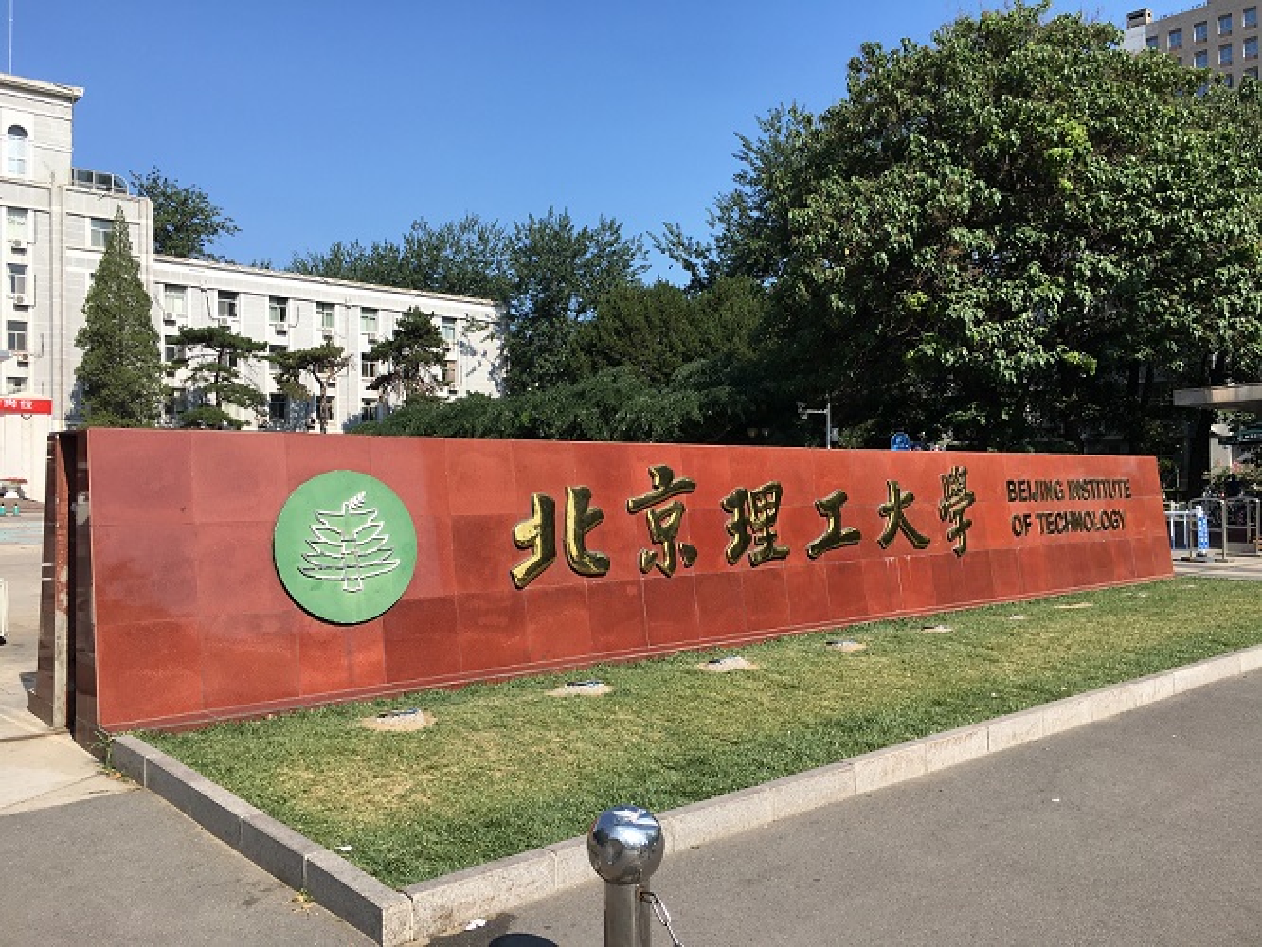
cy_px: 474
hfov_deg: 61.6
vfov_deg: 48.3
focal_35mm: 29
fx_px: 1058
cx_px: 631
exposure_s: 1/1241
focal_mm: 4.15
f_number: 2.2
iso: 25
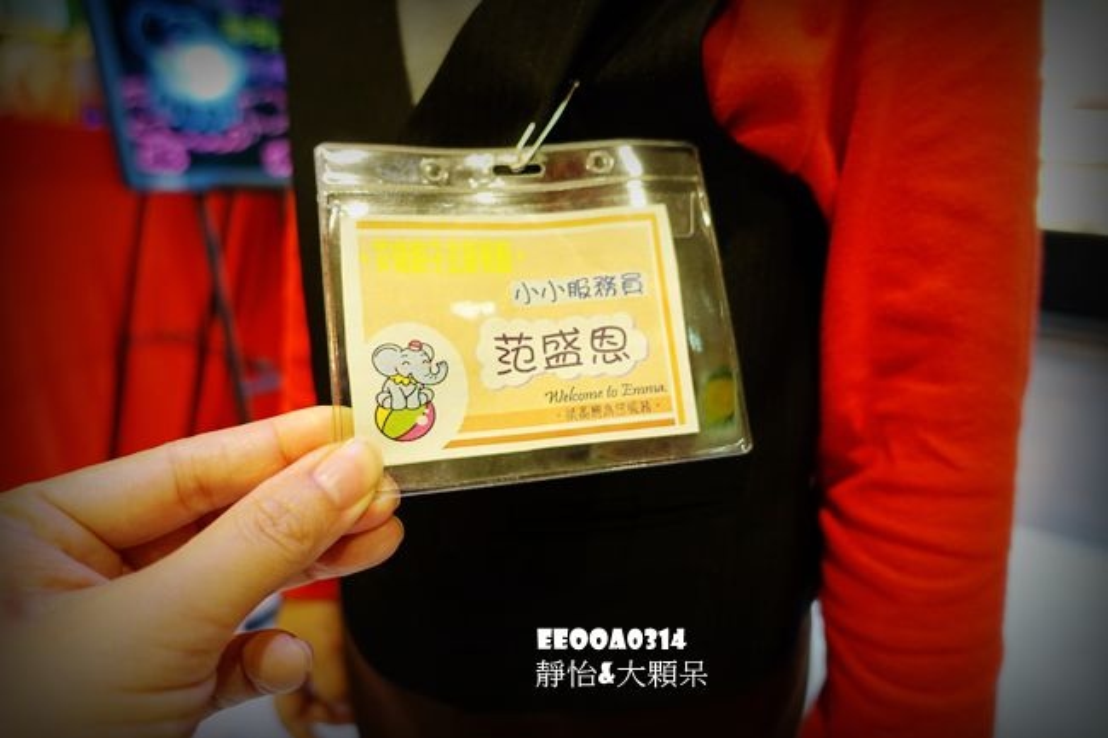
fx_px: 738
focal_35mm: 24
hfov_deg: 73.8
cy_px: 369
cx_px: 554
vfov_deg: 53.1
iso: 500
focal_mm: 8.8
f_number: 1.8
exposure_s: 1/30
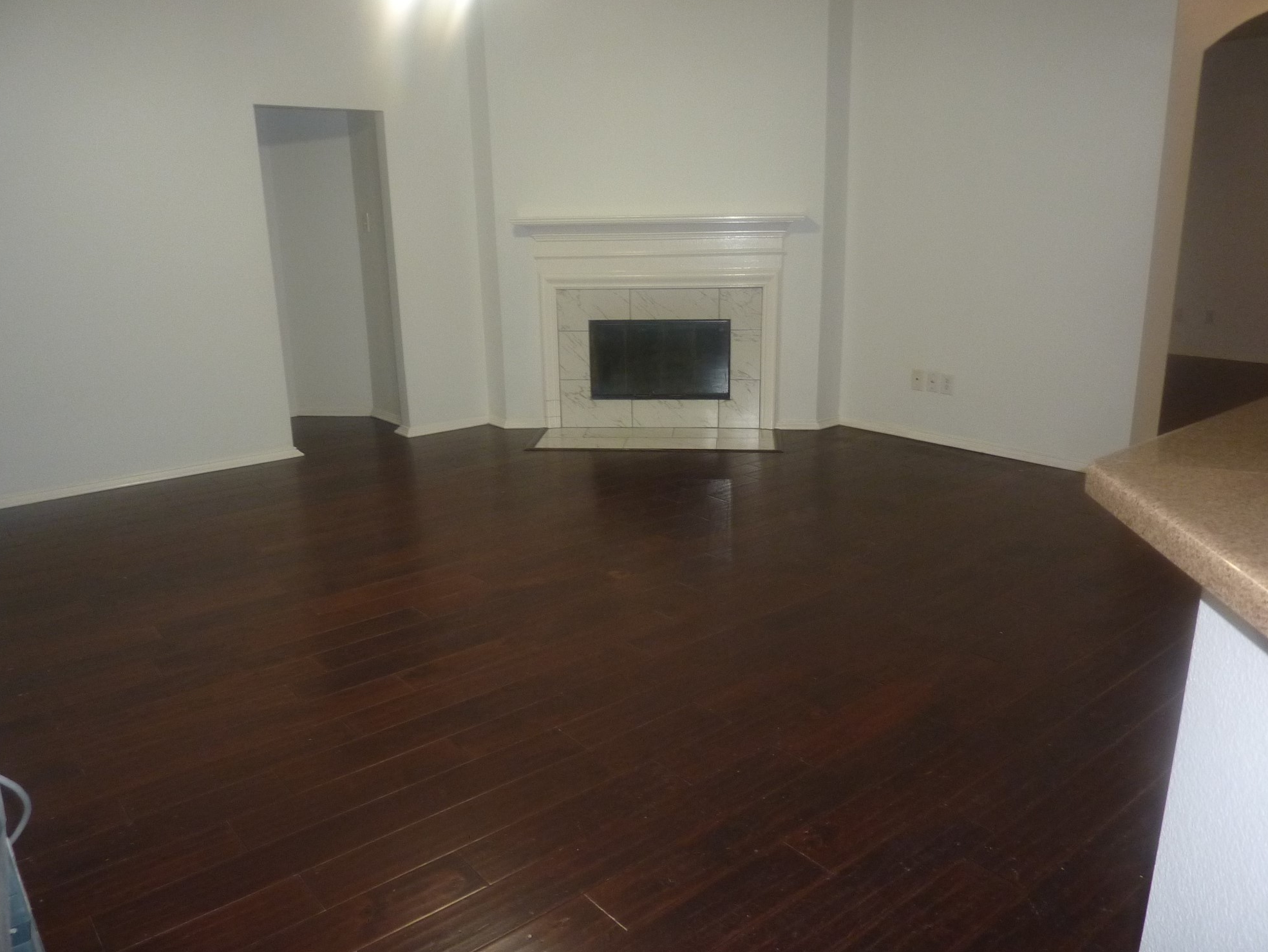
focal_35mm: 26
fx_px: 952
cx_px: 635
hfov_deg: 67.3
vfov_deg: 53.1
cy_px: 490
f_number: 3.3
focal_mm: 4.1
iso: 250
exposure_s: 1/30
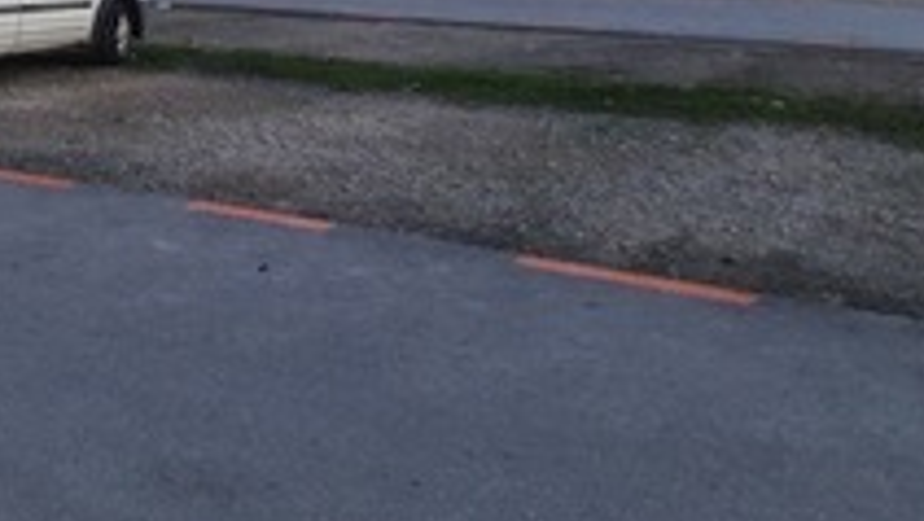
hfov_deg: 39.0
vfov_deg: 22.2
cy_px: -7
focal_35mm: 52
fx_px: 1275
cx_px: 250
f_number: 2.2
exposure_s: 1/100
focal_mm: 4.15
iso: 40
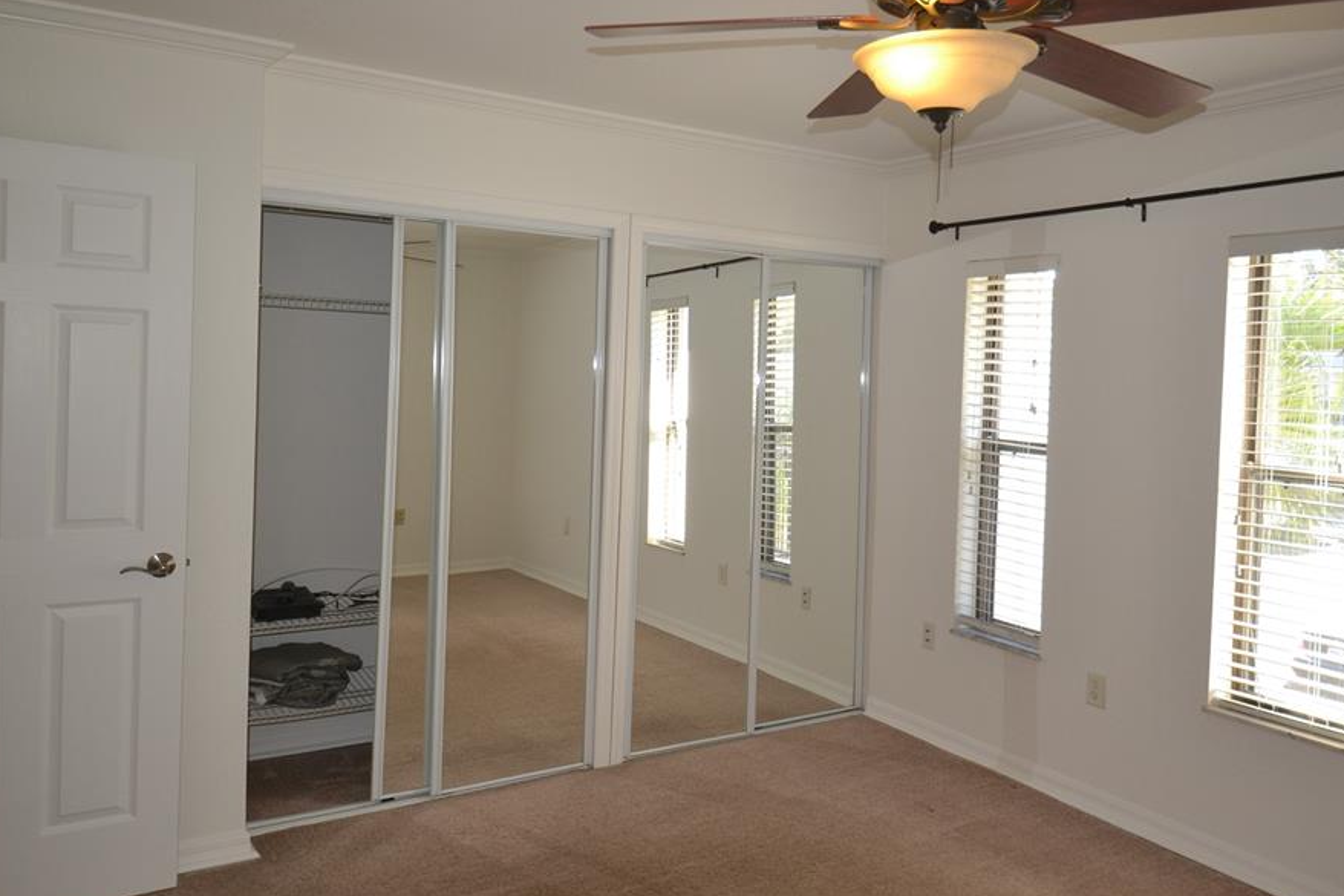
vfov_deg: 46.3
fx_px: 1045
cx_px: 742
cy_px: 404
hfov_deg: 65.3
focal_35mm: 28
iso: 400
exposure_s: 1/125
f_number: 4
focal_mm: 16
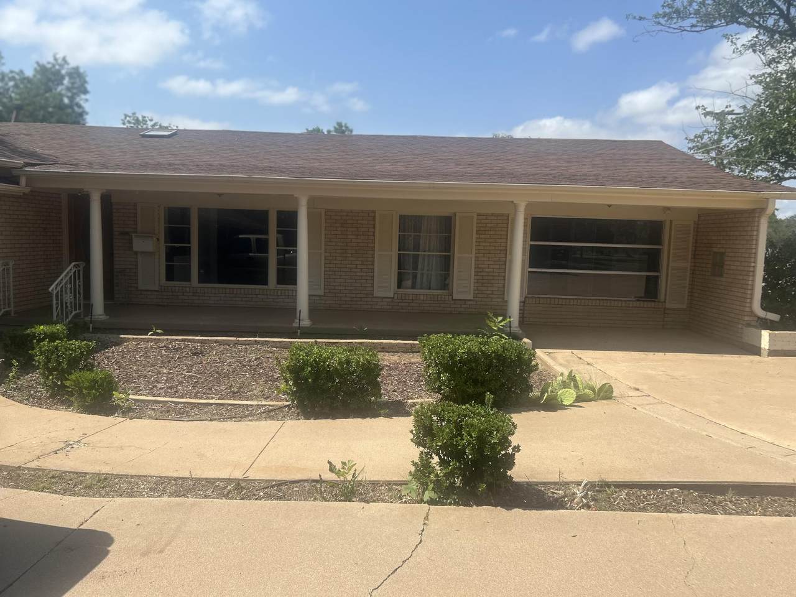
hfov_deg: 67.3
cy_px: 298
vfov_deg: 53.1
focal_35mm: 26
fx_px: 598
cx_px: 398
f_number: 1.5
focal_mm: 5.7
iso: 50
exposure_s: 1/3968
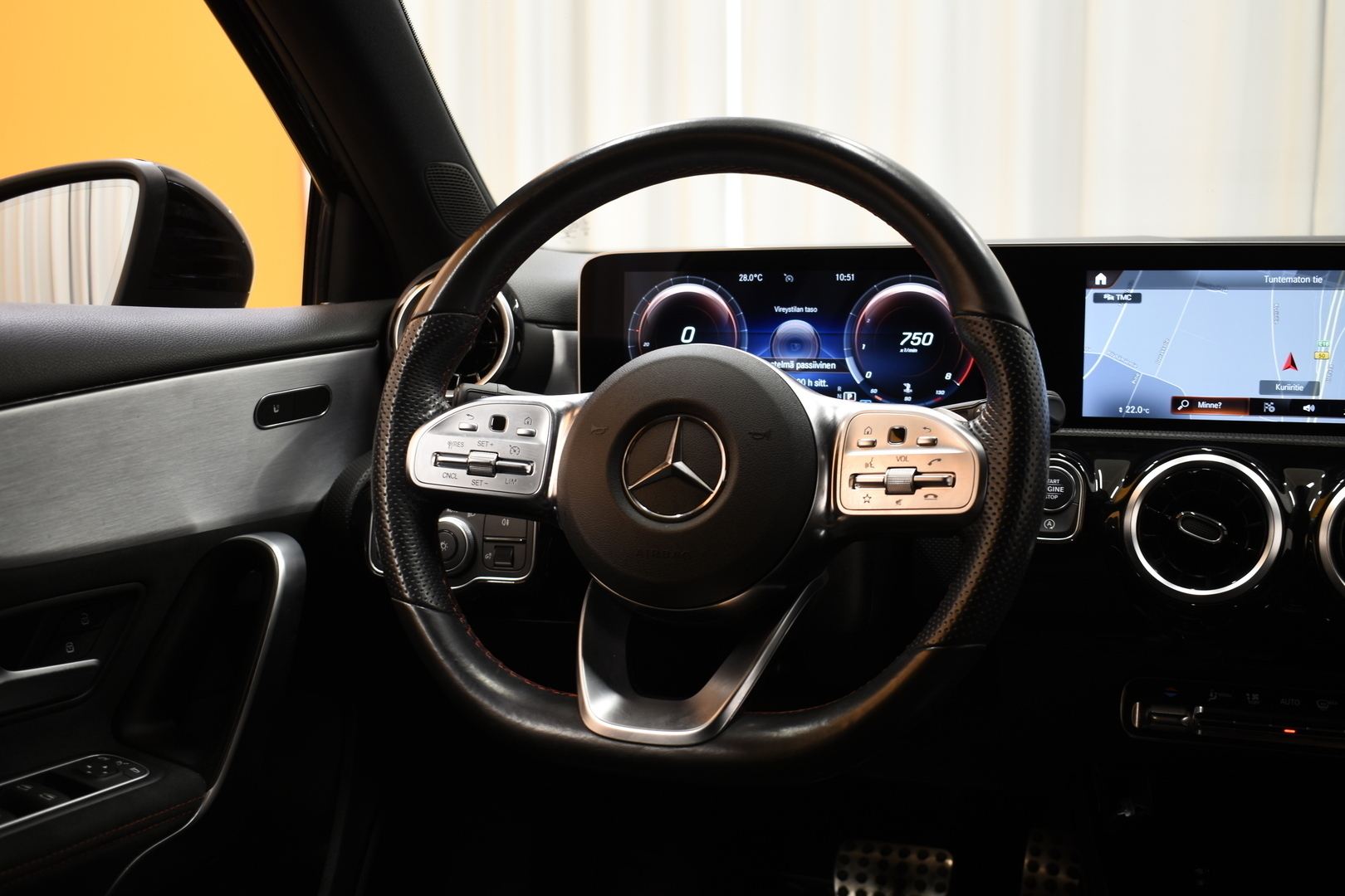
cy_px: 448
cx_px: 672
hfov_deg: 53.1
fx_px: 1345
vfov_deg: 36.9
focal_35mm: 36
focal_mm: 24
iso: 200
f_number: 4
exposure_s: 1/10
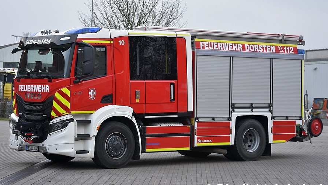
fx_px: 783
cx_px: 164
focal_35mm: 90
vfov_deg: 13.4
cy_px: 83
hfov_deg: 23.7
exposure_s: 1/125
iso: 400
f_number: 5.6
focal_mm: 85
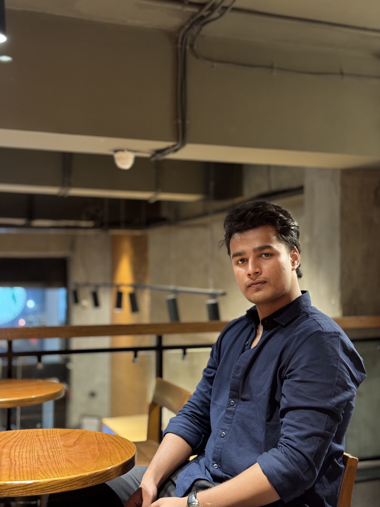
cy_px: 254
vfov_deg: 39.7
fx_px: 703
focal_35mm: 48
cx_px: 190
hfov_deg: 30.3
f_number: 1.78
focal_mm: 6.76
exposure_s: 1/25
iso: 500
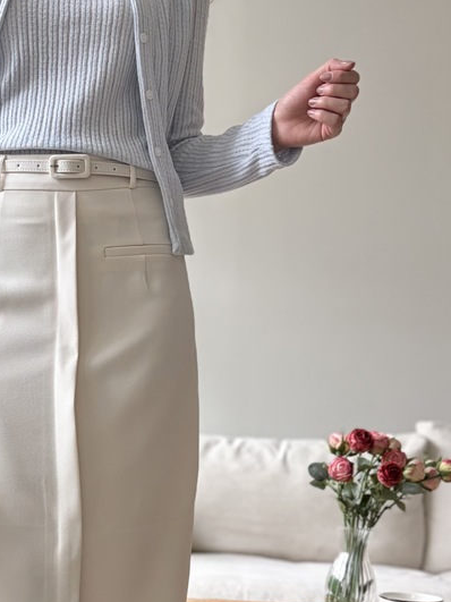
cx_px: 51
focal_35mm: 49
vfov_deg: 36.2
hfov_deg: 28.6
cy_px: 557
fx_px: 852
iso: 40
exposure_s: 1/122
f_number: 1.6
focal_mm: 5.96
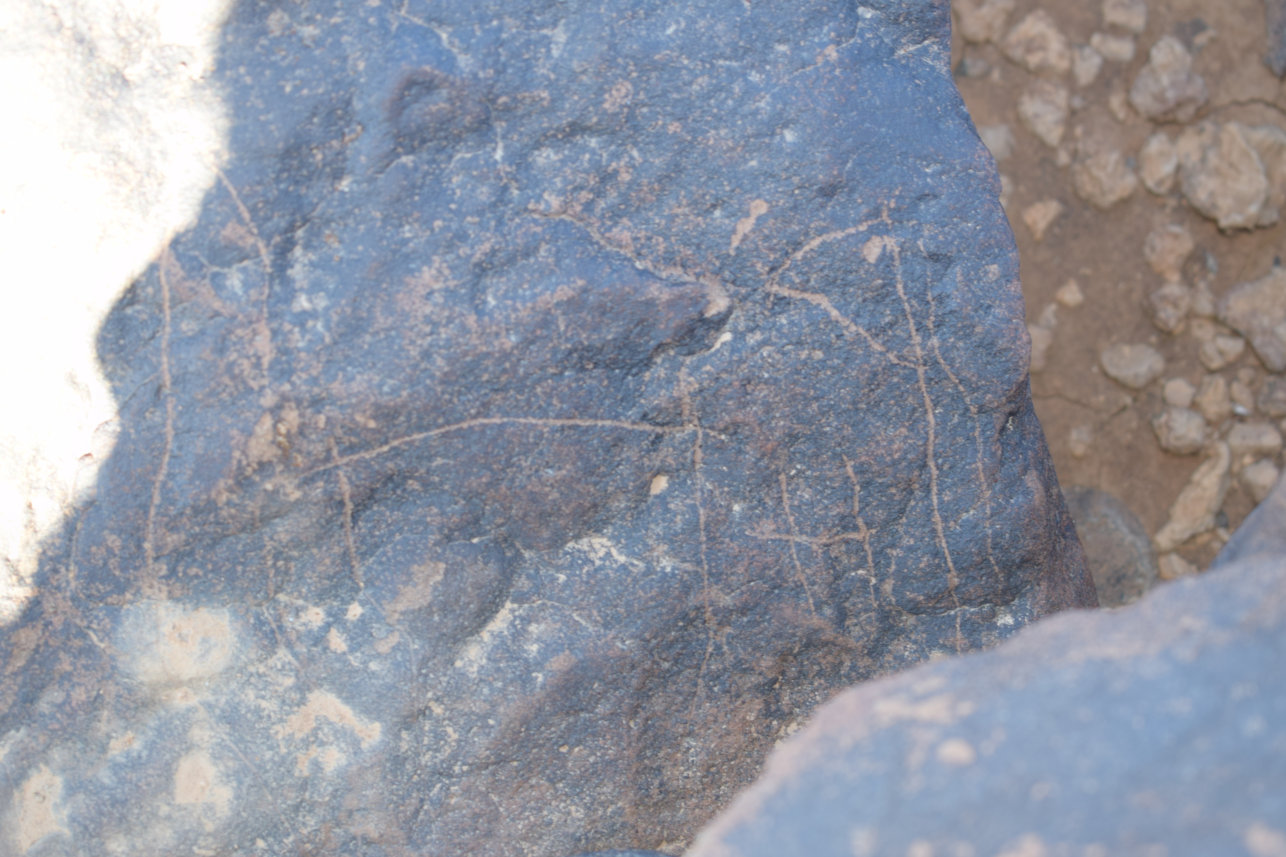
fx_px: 2947
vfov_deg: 16.6
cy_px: 428
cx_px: 643
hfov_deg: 24.6
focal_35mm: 82
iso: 250
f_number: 5.6
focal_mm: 55
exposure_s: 1/60
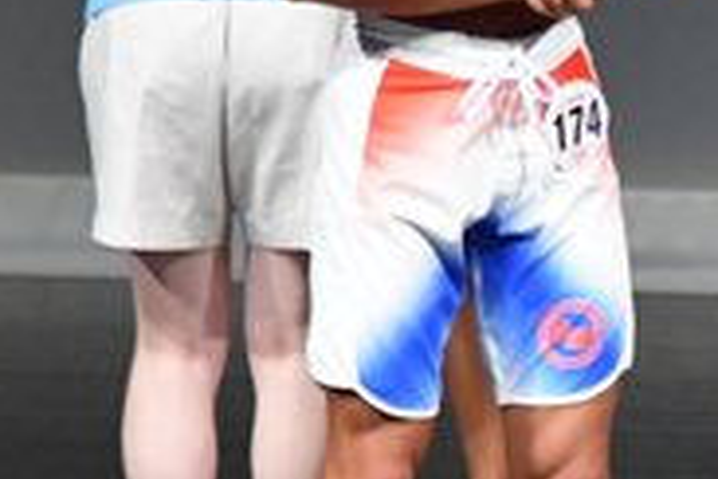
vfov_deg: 1.0
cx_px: 1407
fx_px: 26644
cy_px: 204
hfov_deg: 1.5
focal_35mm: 1336
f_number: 5.6
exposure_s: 1/400
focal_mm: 210
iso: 5000
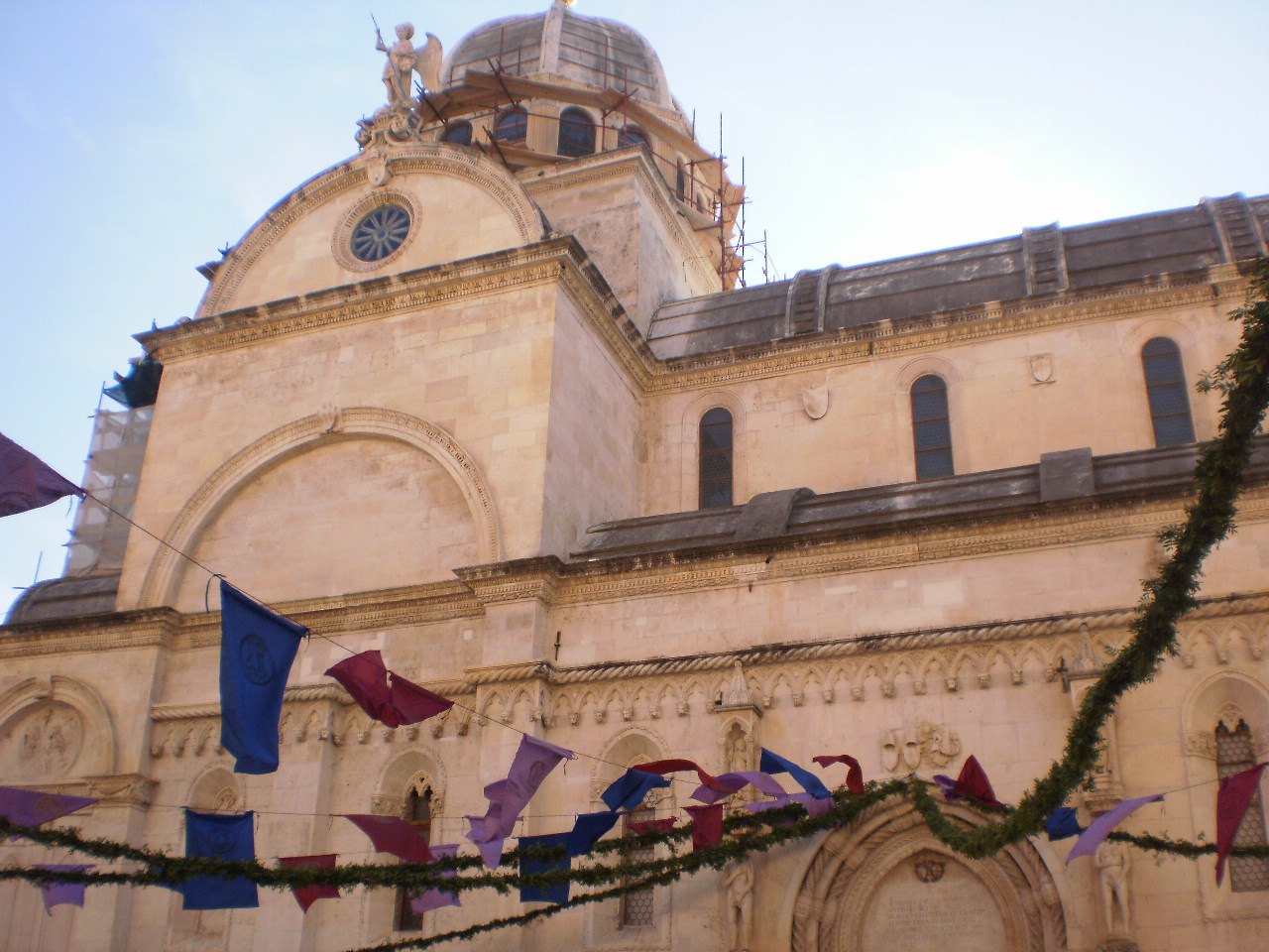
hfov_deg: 49.0
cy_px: 476
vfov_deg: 37.7
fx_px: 1393
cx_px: 634
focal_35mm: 38
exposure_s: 1/400
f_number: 4.6
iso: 100
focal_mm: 6.3
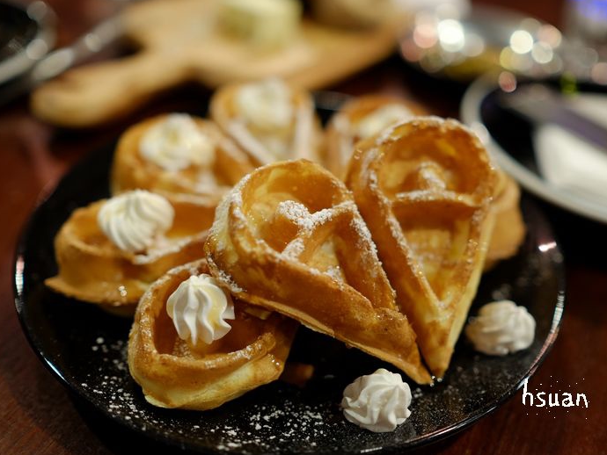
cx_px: 318
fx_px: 684
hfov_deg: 47.8
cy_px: 231
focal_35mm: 39
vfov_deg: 36.8
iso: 400
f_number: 1.4
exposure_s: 1/15
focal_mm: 23
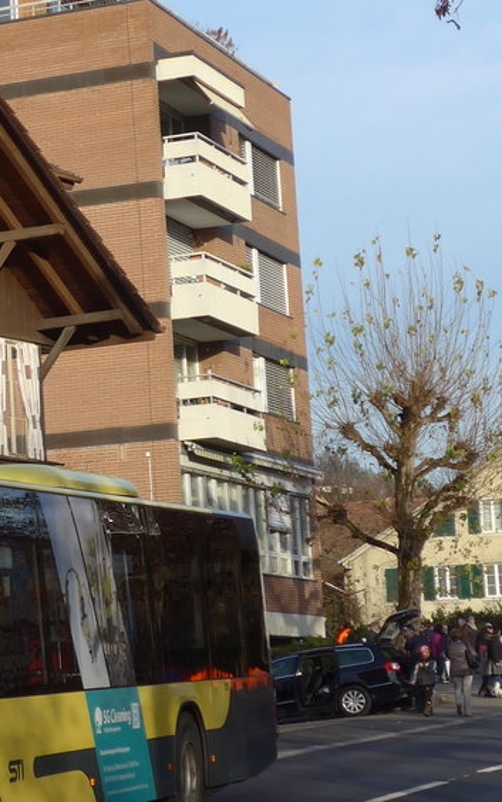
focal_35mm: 124
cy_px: 425
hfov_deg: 10.1
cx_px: -330
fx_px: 2712
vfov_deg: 16.8
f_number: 3.4
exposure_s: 1/640
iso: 80
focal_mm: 11.3
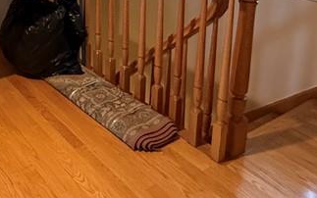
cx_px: 48
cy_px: -28
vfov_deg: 25.2
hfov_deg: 40.3
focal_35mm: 47
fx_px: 406
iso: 640
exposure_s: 1/60
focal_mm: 2.22
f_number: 2.2
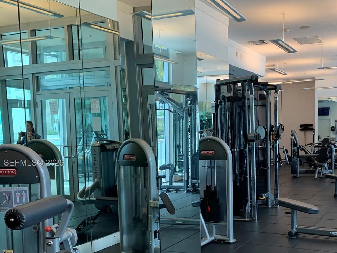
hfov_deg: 43.0
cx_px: 234
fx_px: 419
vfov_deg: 33.4
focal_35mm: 43
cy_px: 163
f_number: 1.8
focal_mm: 4.25
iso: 50
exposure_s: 1/121
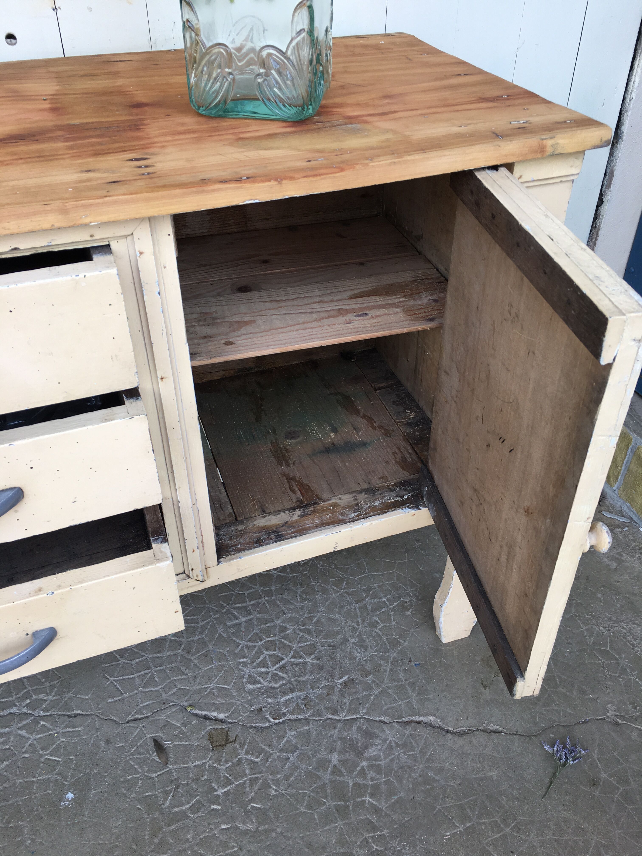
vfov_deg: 61.7
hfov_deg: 48.2
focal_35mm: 29
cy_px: 428
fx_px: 717
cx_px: 321
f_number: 2.2
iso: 25
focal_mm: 4.15
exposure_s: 1/100
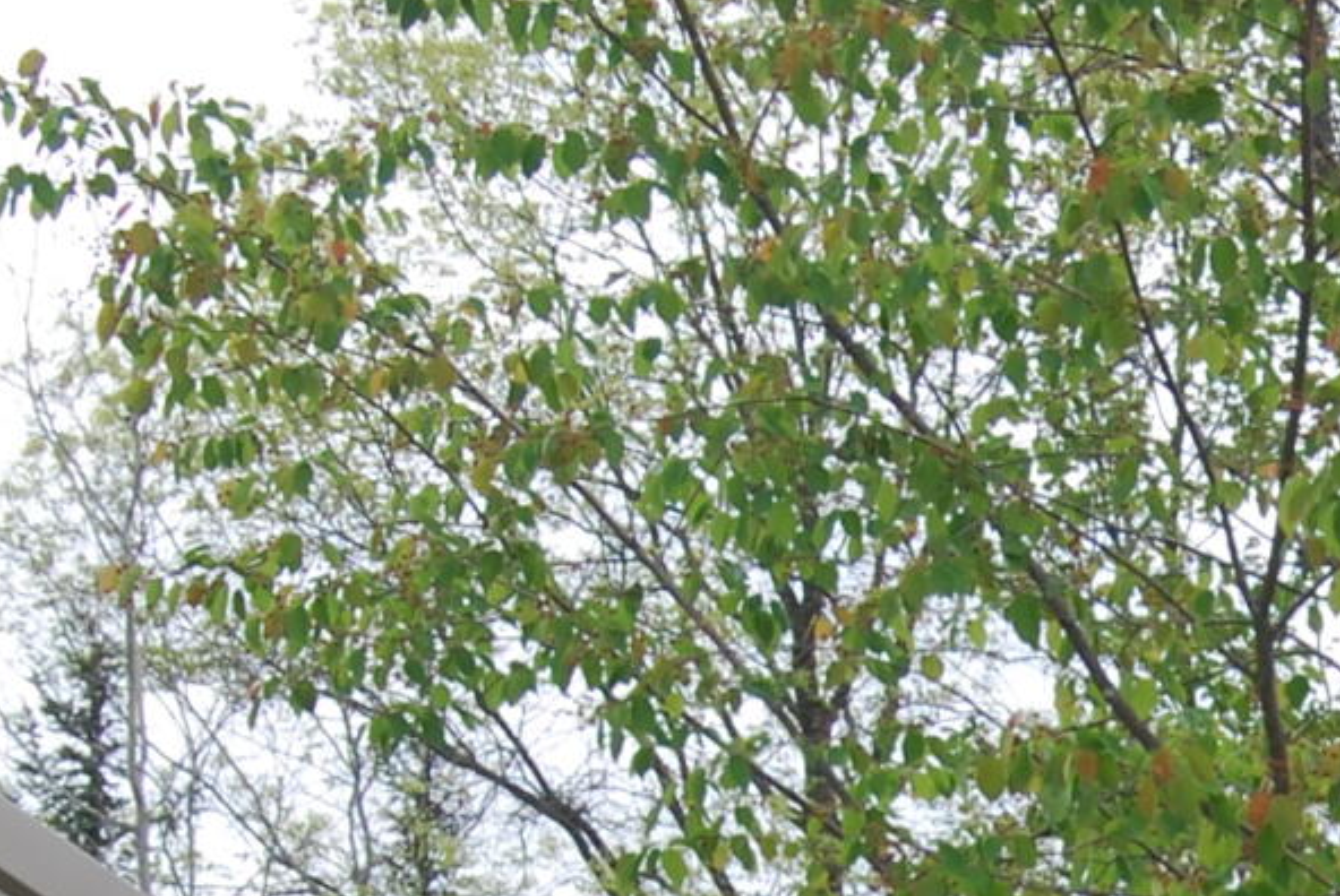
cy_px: 1290
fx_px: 7936
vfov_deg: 6.4
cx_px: 1777
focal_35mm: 213
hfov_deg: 9.5
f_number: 7.1
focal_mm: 28
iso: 100
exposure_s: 1/200
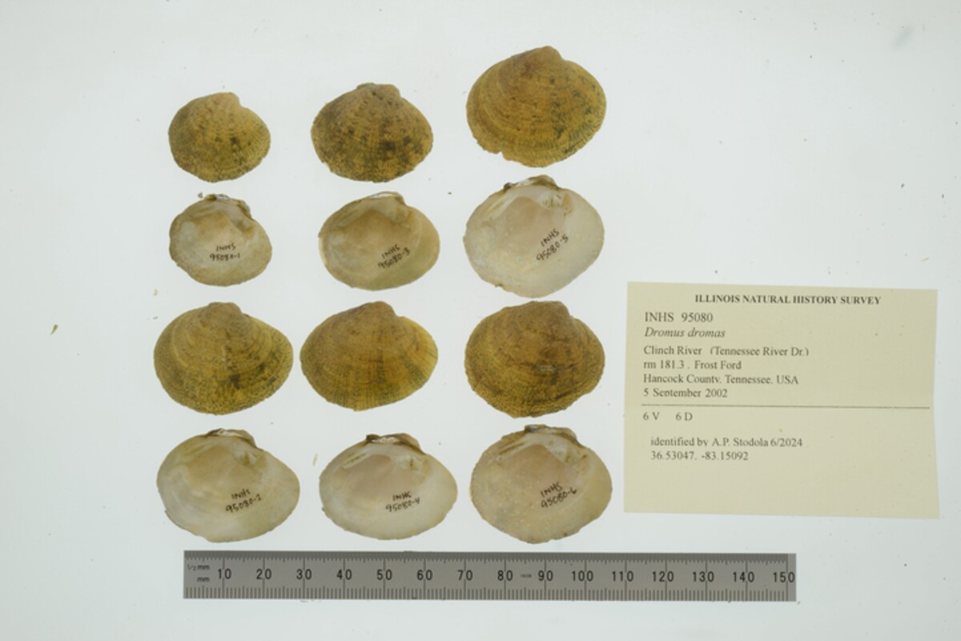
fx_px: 1602
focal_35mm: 60
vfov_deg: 22.6
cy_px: 320
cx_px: 480
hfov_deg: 33.4
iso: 100
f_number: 32
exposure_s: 1/10
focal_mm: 60
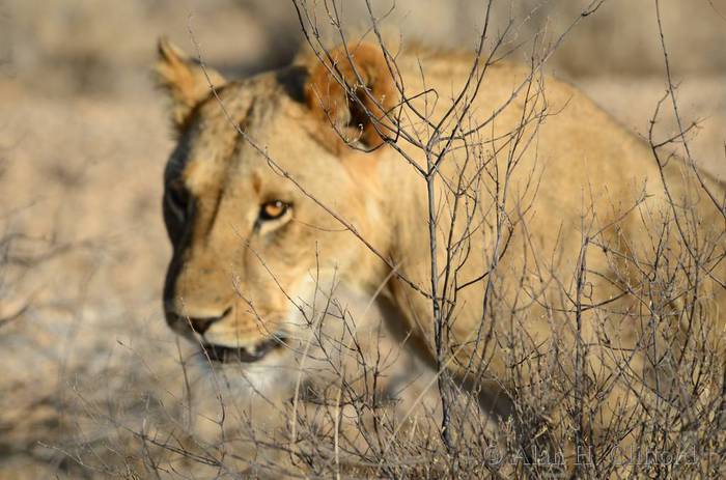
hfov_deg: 3.4
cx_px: 363
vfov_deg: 2.3
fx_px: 12070
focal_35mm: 600
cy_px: 240
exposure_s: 1/500
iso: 200
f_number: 6.3
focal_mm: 400
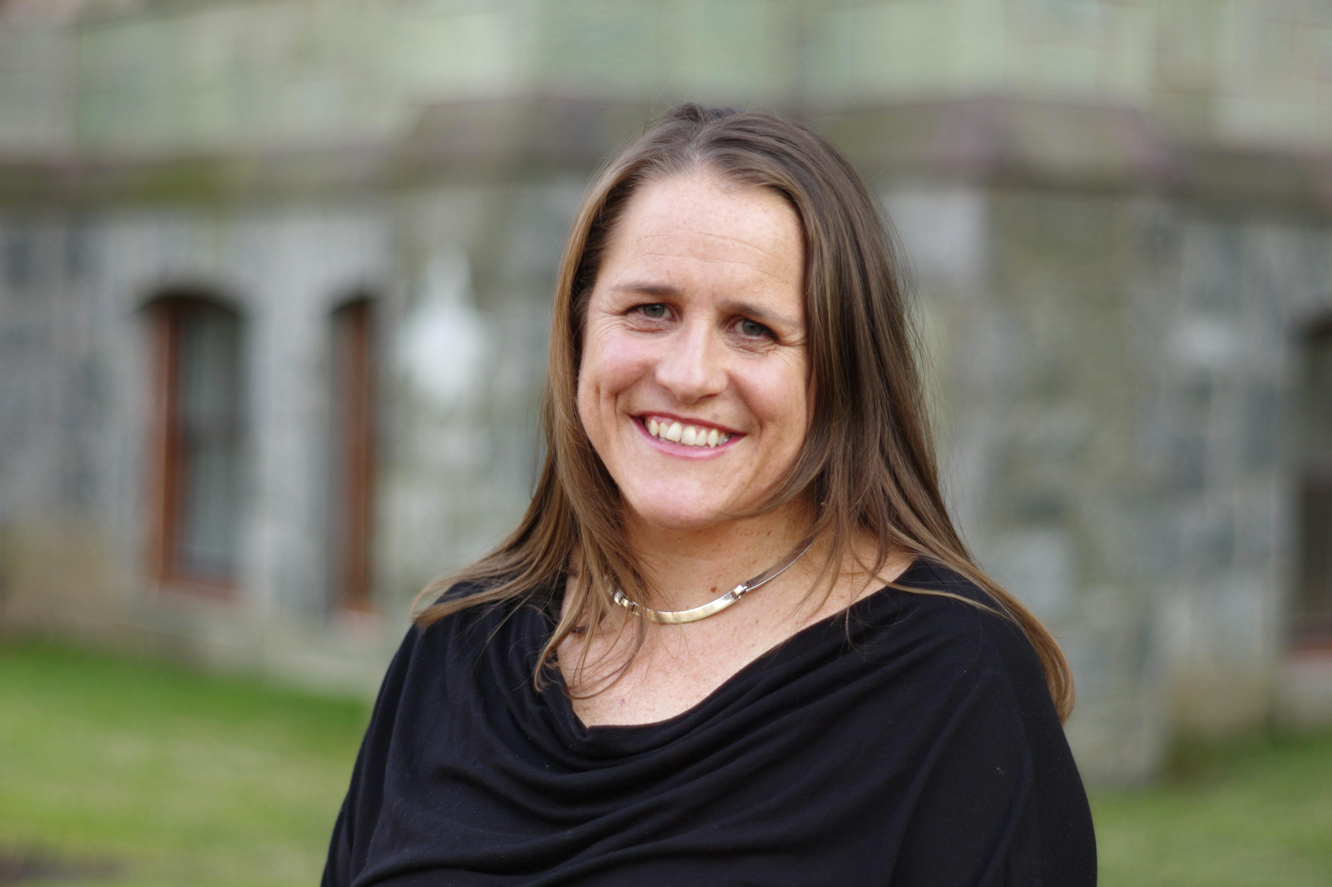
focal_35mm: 90
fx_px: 3328
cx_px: 666
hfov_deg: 22.6
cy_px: 444
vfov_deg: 15.2
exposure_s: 1/250
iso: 400
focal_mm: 90
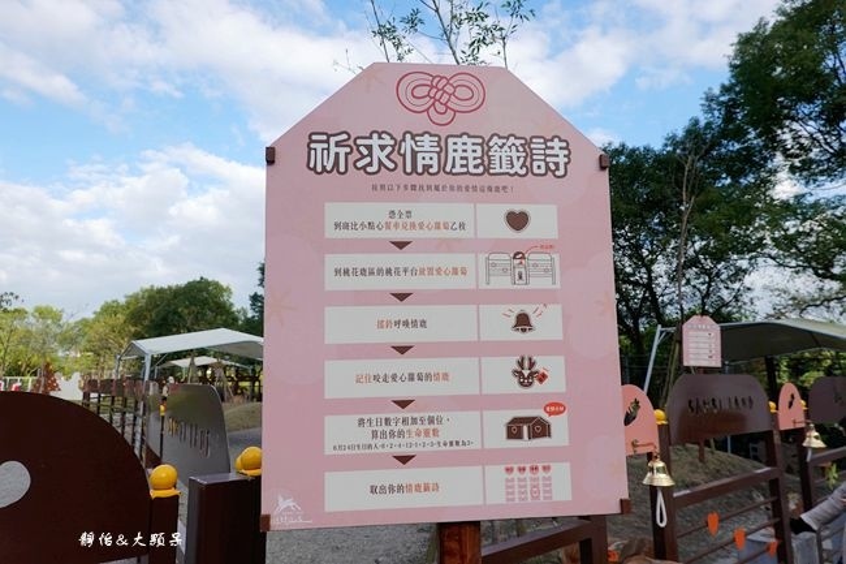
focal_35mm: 24
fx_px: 564
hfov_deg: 73.8
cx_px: 423
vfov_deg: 53.1
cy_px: 282
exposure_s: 1/1000
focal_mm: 9
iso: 125
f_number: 3.2
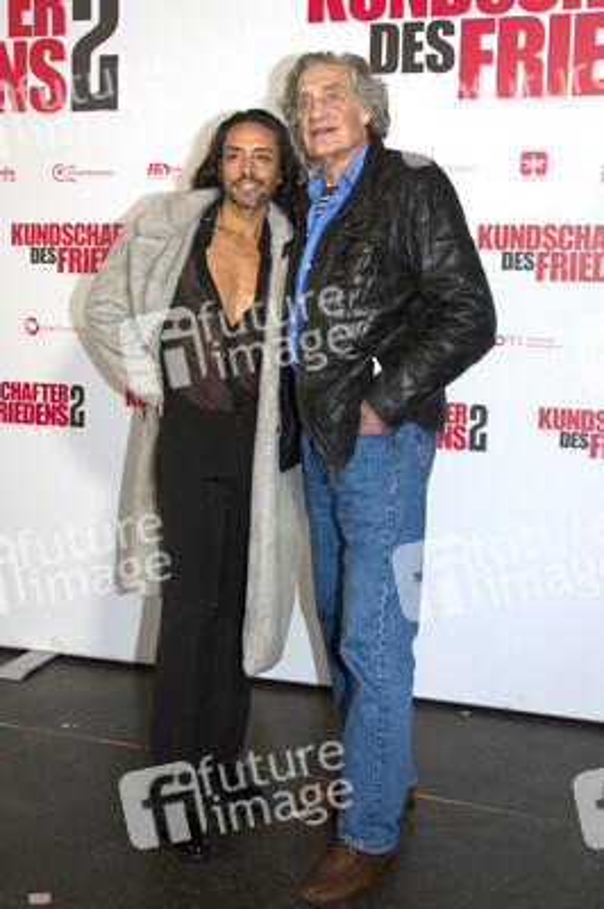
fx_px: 958
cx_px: 302
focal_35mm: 38
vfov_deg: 50.7
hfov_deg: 35.0
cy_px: 454
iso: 1600
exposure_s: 1/125
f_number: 6.3
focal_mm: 38
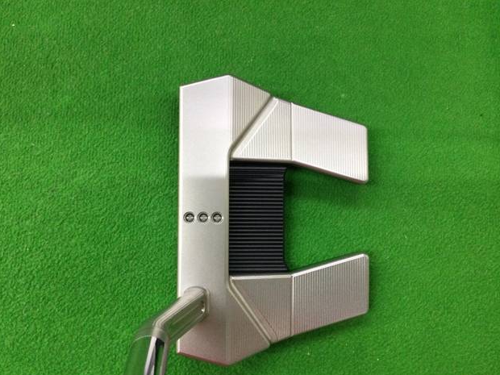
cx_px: 255
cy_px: 193
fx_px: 462
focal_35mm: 32
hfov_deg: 56.8
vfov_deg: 44.2
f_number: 2.4
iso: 80
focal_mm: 3.3
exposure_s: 1/30
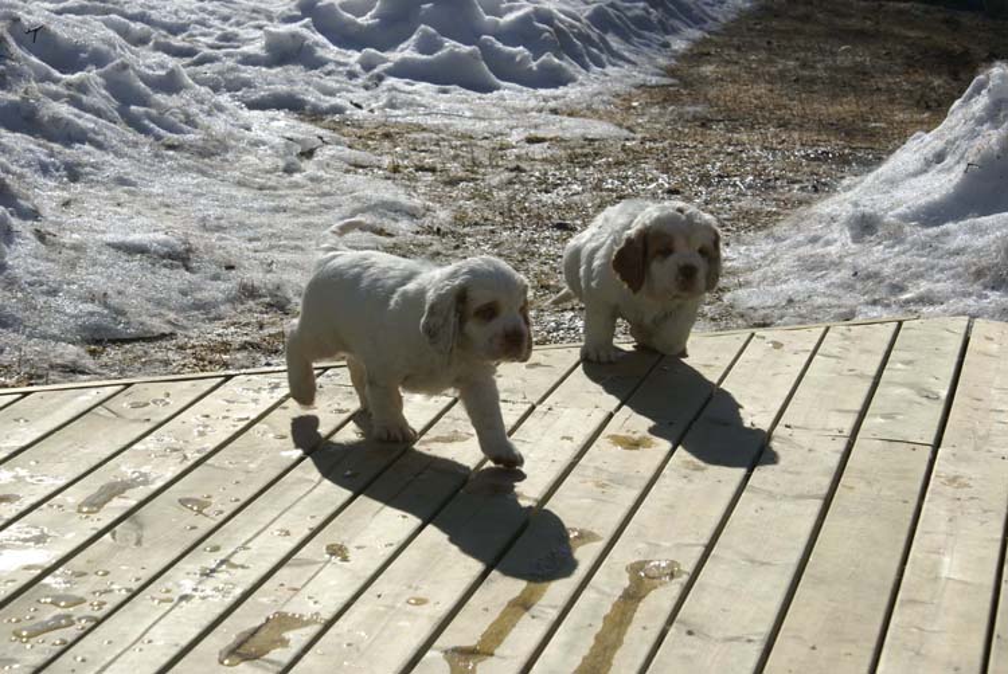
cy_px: 337
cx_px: 504
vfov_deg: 13.1
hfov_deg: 19.4
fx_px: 2943
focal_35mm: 105
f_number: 13
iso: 100
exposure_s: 1/160
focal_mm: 70
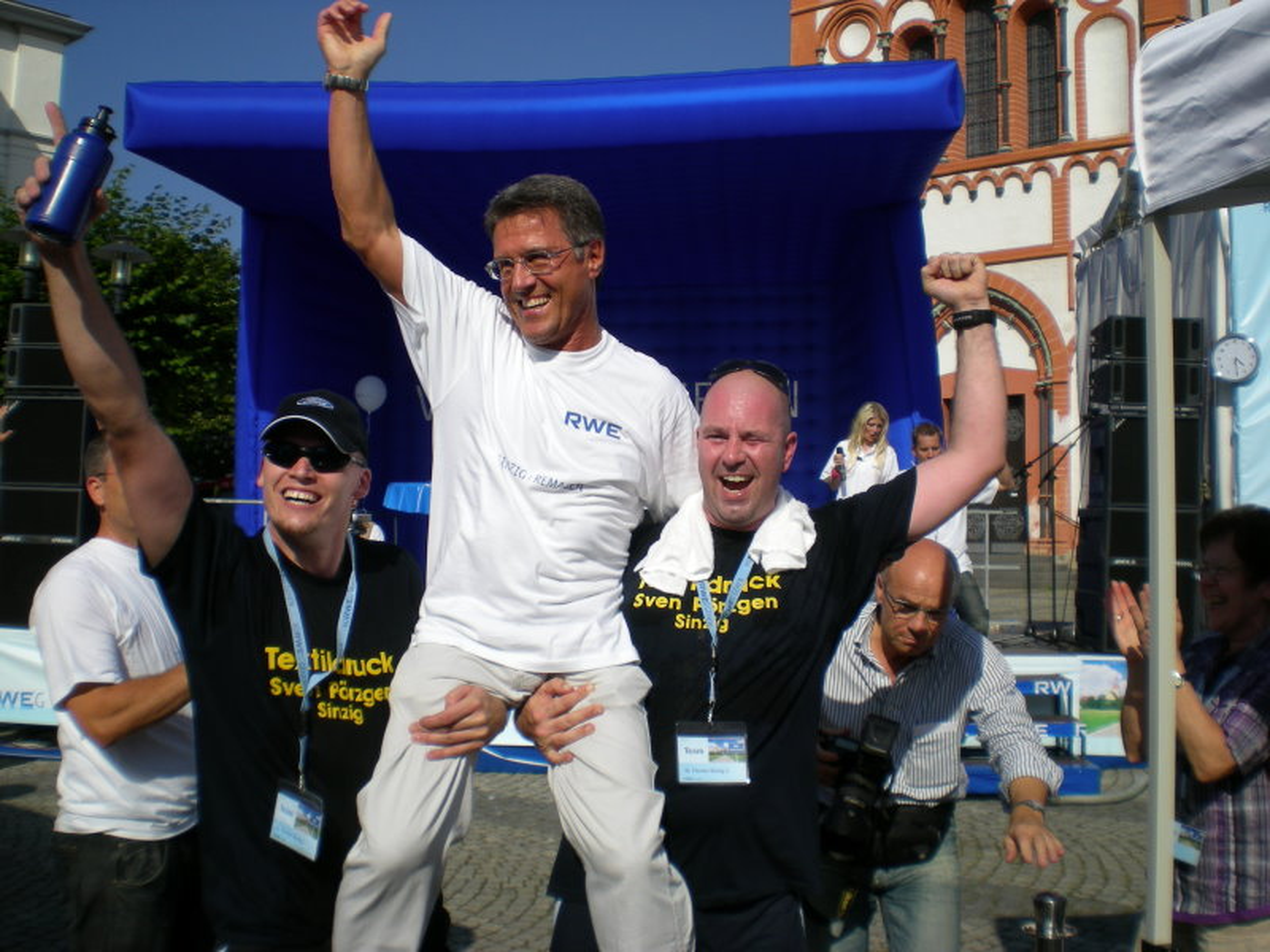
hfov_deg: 49.0
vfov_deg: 37.7
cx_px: 635
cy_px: 476
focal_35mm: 38
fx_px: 1394
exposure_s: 1/710
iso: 50
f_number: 4.6
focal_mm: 6.3
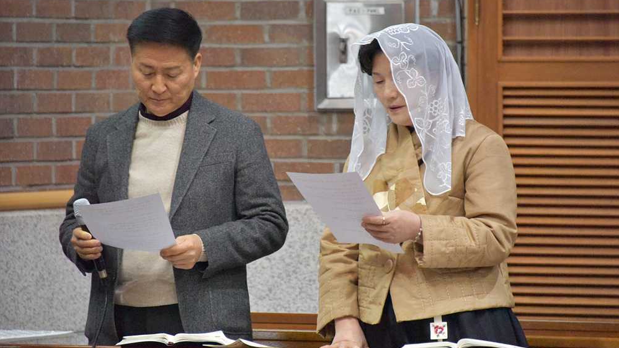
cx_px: 310
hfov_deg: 6.9
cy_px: 151
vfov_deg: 3.9
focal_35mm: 315
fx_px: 5169
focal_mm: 300
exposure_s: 1/200
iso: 12800
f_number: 5.6
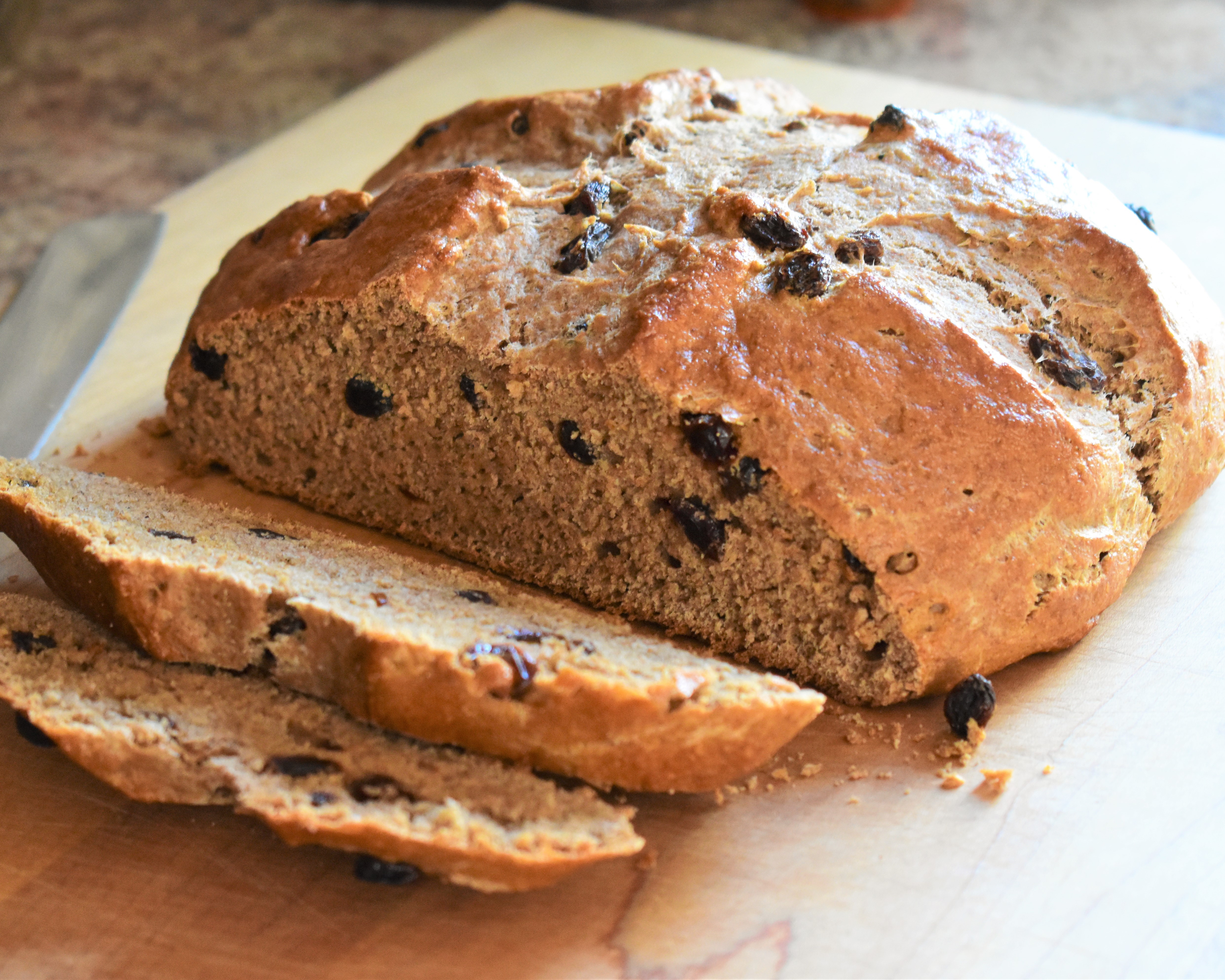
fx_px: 3392
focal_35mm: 94
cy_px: 487
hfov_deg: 20.5
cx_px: 527
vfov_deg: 16.4
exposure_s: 1/60
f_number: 5.6
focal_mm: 55
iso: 2200
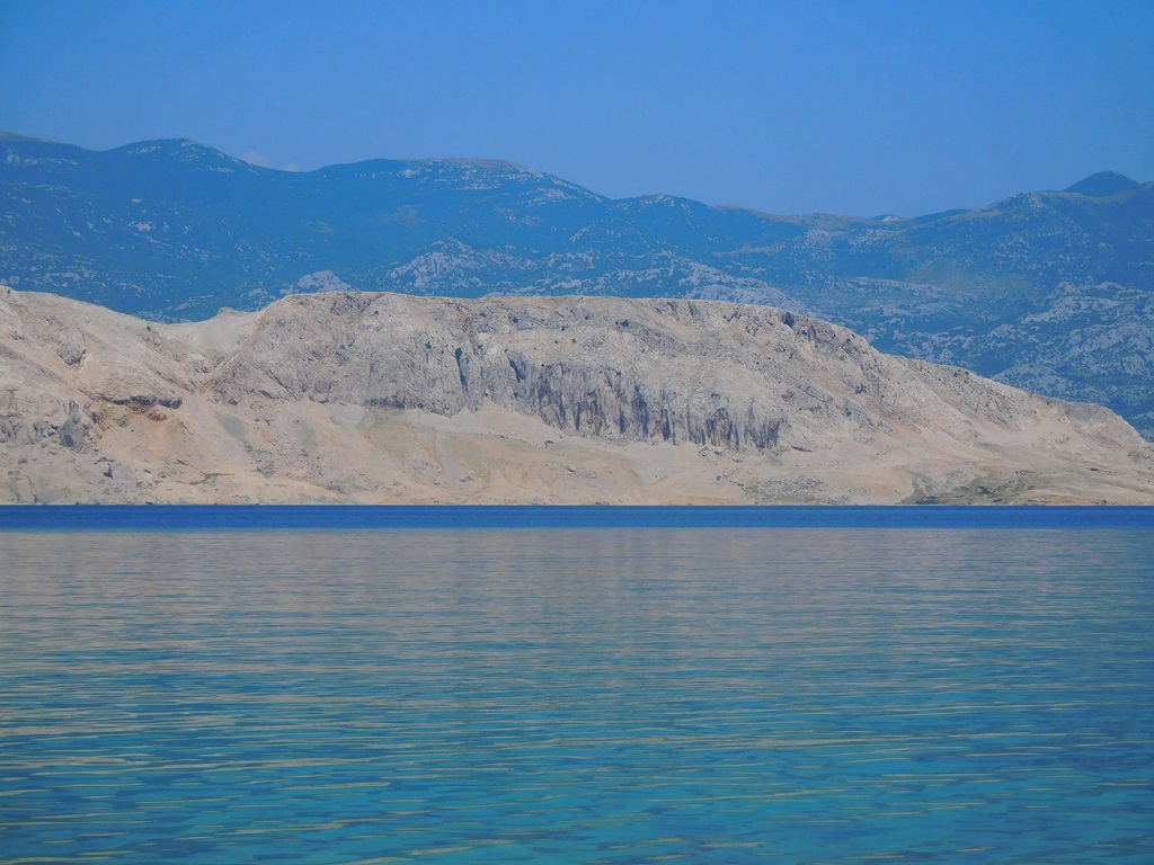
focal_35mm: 112
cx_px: 577
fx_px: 3734
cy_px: 432
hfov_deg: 17.6
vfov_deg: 13.2
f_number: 4.9
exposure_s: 1/1250
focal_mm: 20
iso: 125
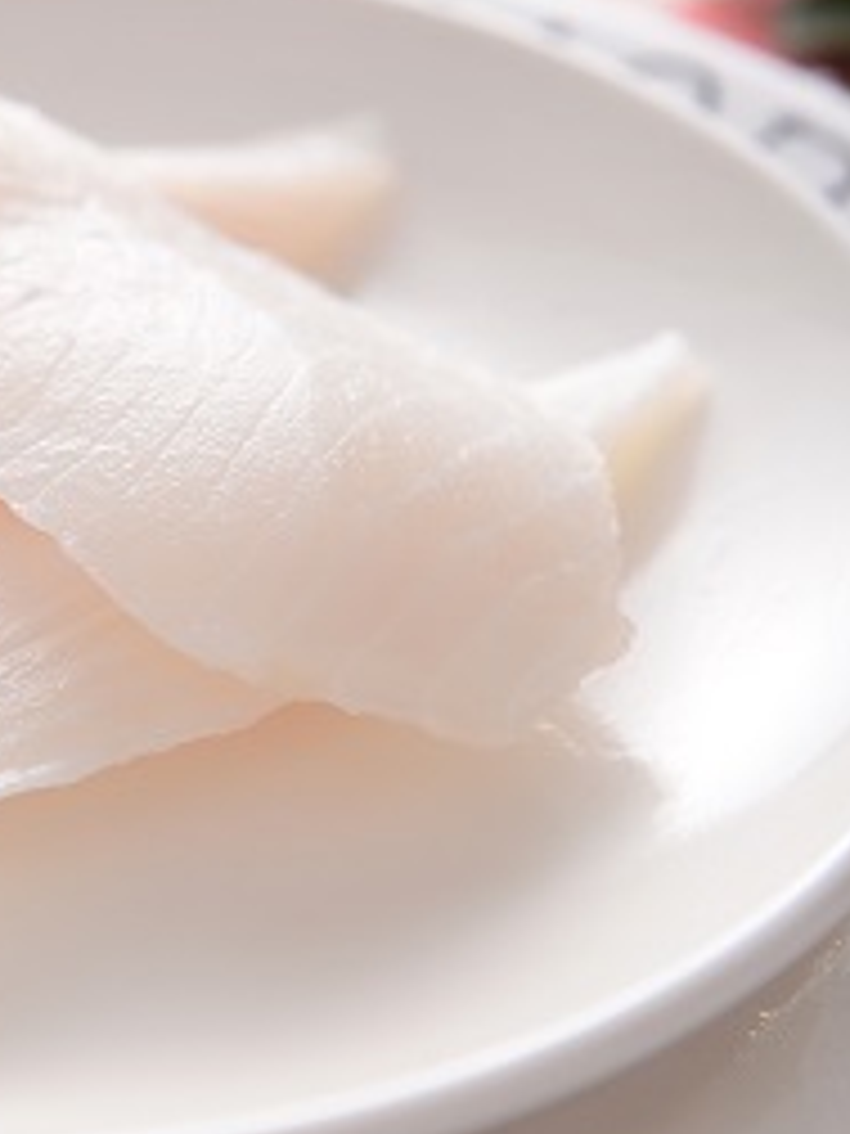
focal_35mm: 120
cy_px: 477
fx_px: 3929
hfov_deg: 12.3
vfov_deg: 16.4
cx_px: 247
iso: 125
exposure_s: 1/160
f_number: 7.1
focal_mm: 70
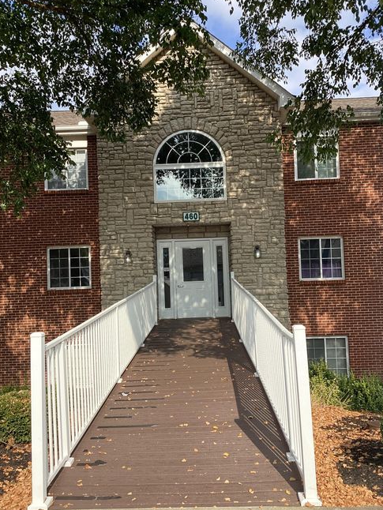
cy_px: 255
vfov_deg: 56.8
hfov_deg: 44.2
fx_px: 472
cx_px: 191
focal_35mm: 32
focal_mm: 3.3
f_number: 2.4
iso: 25
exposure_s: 1/936
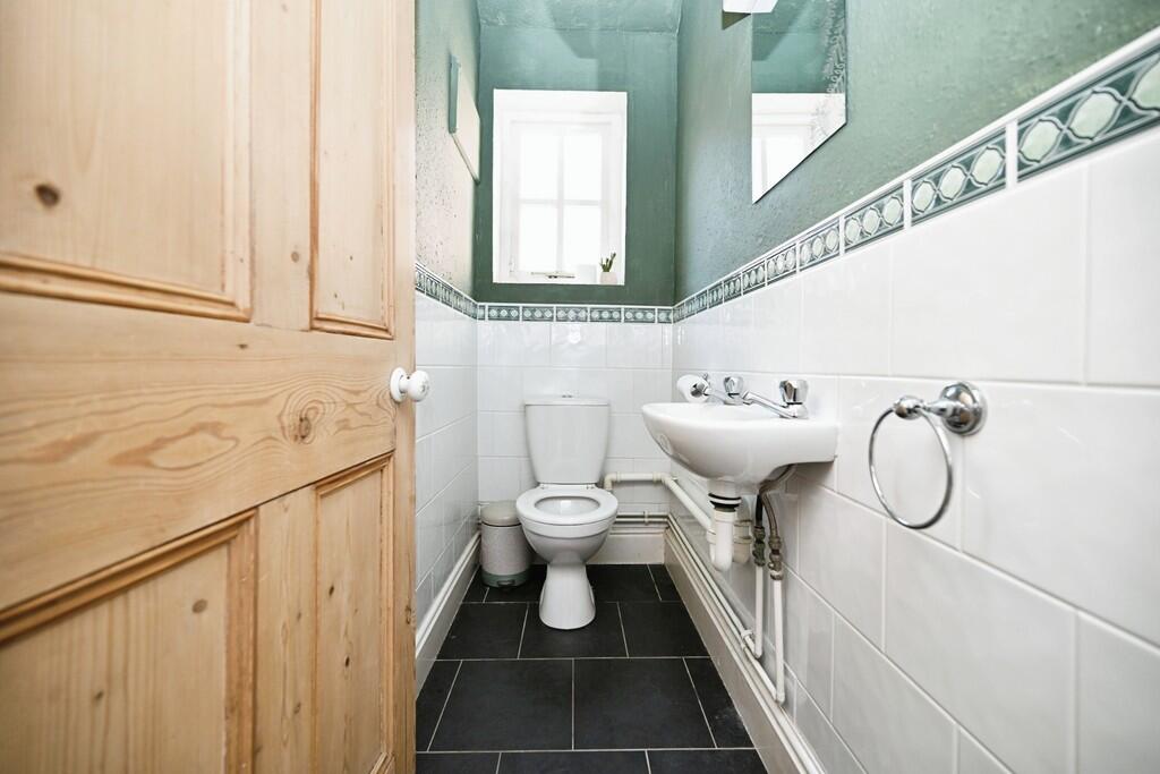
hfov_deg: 104.2
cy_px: 387
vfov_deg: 81.2
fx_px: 451
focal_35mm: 14
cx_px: 580
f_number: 4
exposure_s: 1/60
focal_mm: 14
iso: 400
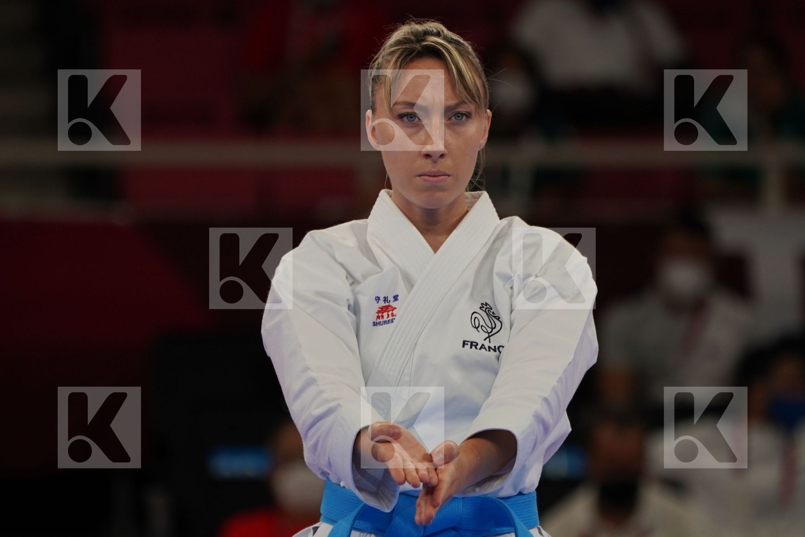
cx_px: 402
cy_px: 268
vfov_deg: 2.6
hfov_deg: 3.9
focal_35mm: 528
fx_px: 11806
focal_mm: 352
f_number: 5.6
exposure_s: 1/500
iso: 640
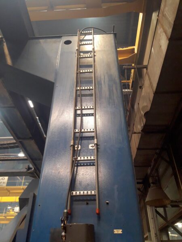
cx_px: 91
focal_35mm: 28
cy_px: 121
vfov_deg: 63.4
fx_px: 196
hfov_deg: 49.7
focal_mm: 3.7
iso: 160
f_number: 1.9
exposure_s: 1/33
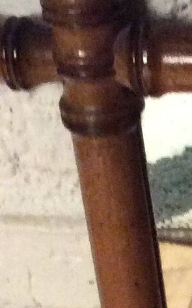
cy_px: 352
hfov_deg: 6.7
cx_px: 451
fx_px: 1557
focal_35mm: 186
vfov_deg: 11.1
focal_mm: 3.3
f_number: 2.4
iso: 320
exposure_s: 1/17
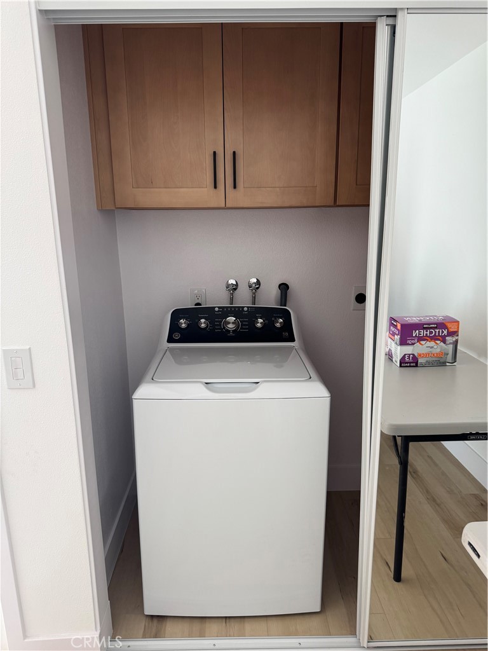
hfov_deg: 56.8
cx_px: 244
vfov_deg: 71.6
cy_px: 326
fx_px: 451
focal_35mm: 24
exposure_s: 1/121
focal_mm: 6.76
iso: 125
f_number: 1.78
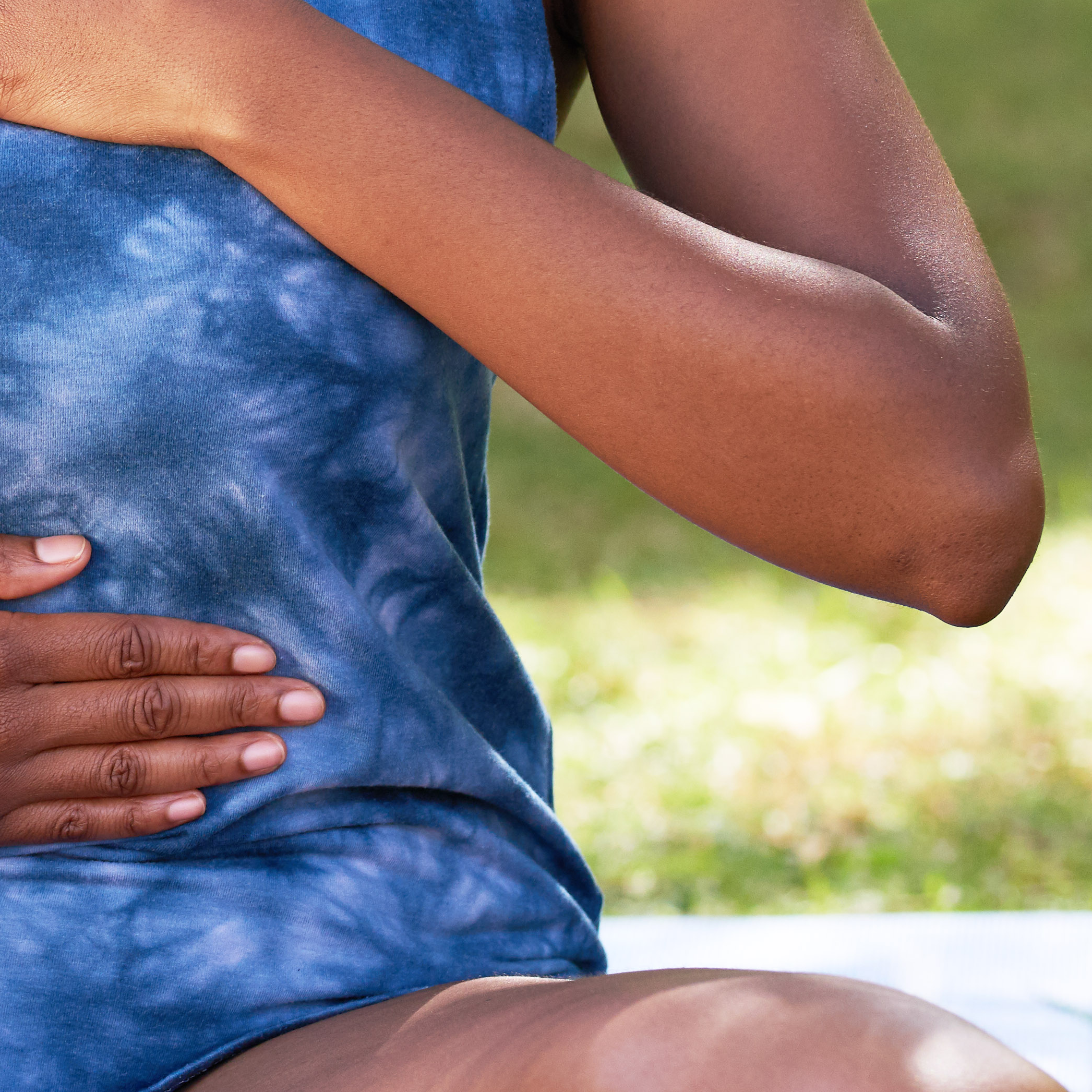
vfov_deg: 7.0
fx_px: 8851
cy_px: -184
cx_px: -69
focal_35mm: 248
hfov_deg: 7.0
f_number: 3.5
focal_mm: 85
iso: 400
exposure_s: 1/800
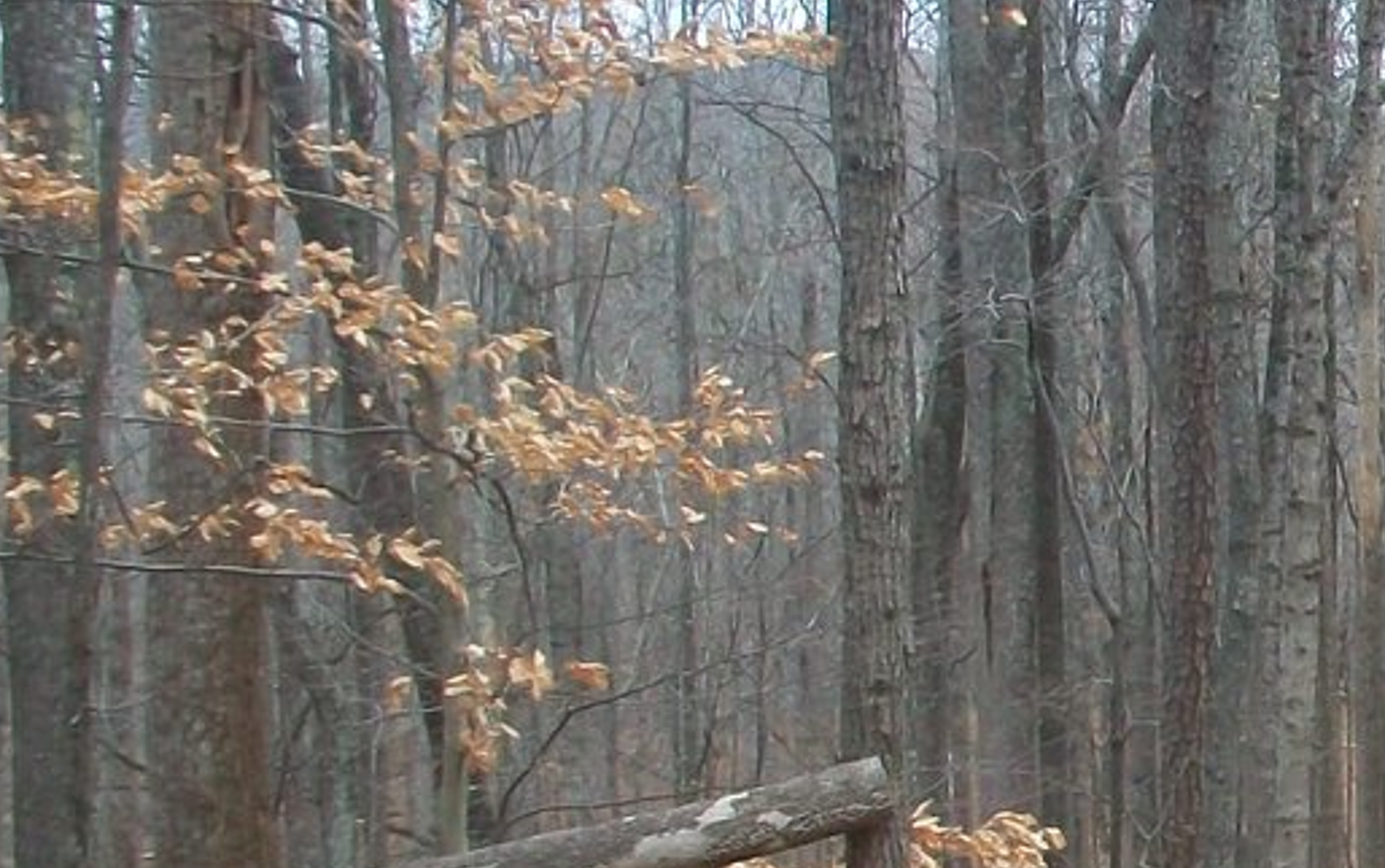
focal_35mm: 106
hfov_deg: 17.9
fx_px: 4004
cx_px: 1963
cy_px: 449
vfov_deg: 12.4
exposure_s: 1/320
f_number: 2.8
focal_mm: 5.7
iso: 80
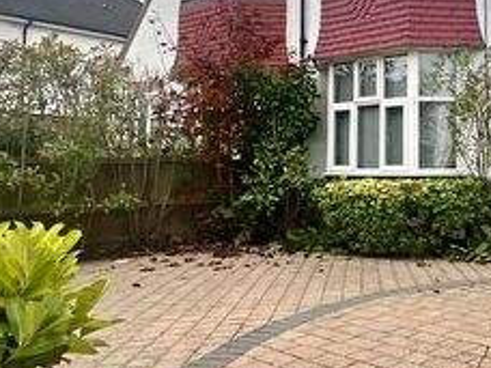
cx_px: 478
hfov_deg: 41.4
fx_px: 567
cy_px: 139
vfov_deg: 35.8
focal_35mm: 40
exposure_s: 1/252
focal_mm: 1.57
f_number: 1.8
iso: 32
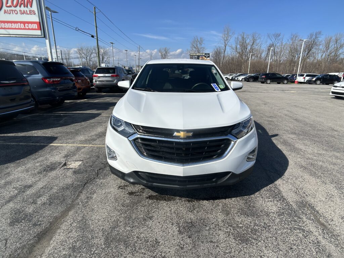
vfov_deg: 53.1
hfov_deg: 67.3
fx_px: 258
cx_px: 172
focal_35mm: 26
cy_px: 129
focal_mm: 5.7
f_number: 1.5
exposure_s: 1/5319
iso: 50
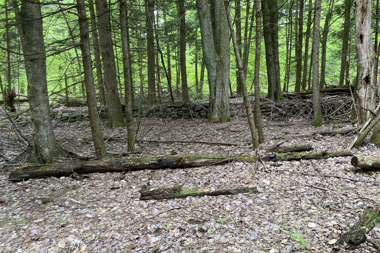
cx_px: 189
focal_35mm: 28
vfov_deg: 46.4
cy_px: 135
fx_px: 296
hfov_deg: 65.5
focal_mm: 4.25
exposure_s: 1/106
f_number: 1.8
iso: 125
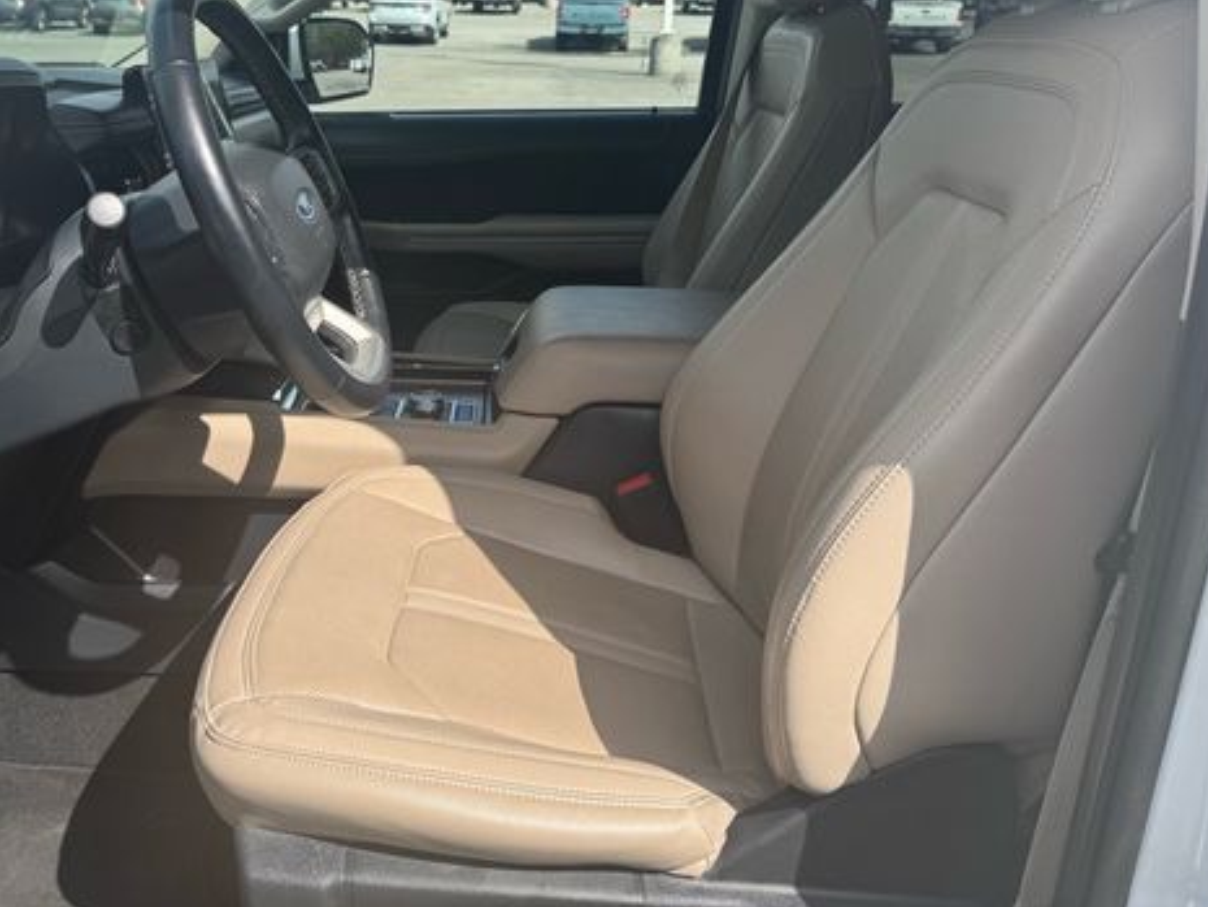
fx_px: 1152
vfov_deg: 42.3
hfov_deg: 54.7
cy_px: 288
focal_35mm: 33
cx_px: 452
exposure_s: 1/1923
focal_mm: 6.76
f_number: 1.78
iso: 80
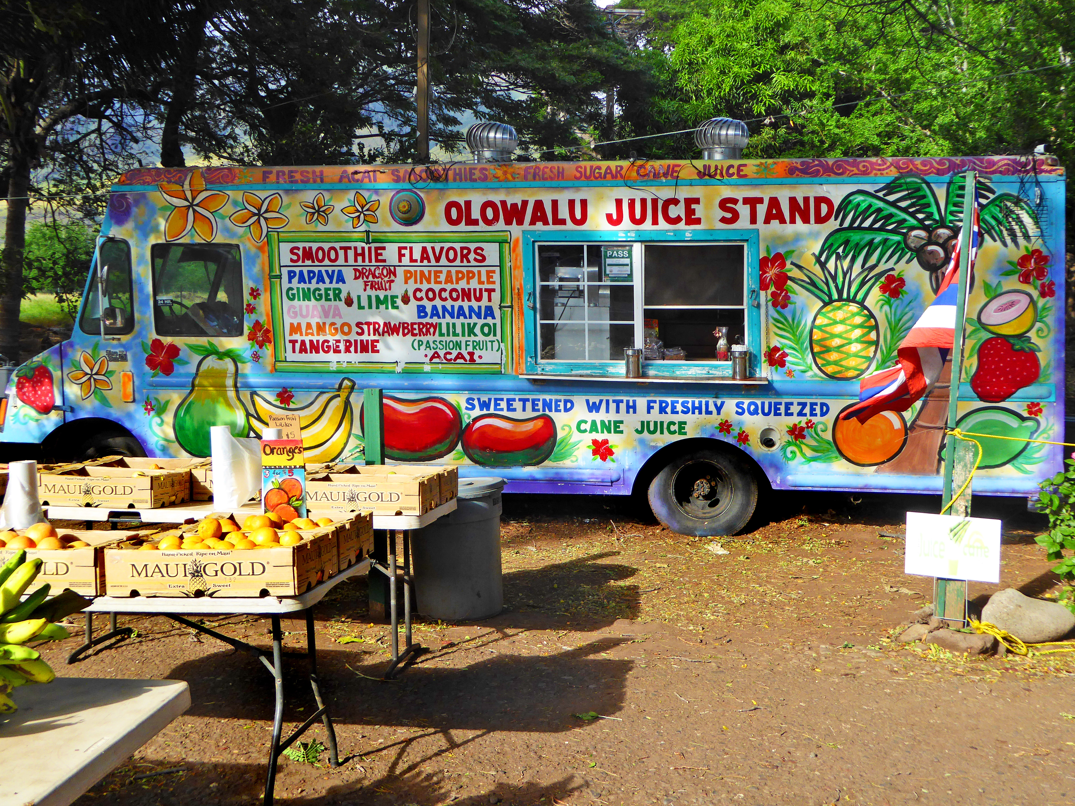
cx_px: 528
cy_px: 412
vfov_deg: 38.7
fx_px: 1149
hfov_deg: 50.1
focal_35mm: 37
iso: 100
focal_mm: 6.3
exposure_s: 1/320
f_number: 3.7
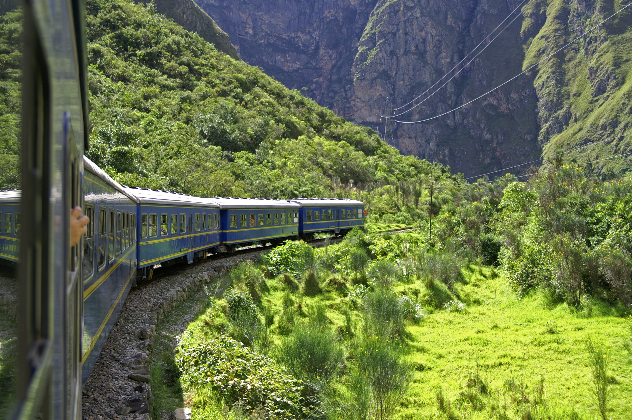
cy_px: 210
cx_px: 316
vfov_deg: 34.1
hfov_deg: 49.6
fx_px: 684
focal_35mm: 39
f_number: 4.5
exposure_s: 1/320
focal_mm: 26
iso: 100
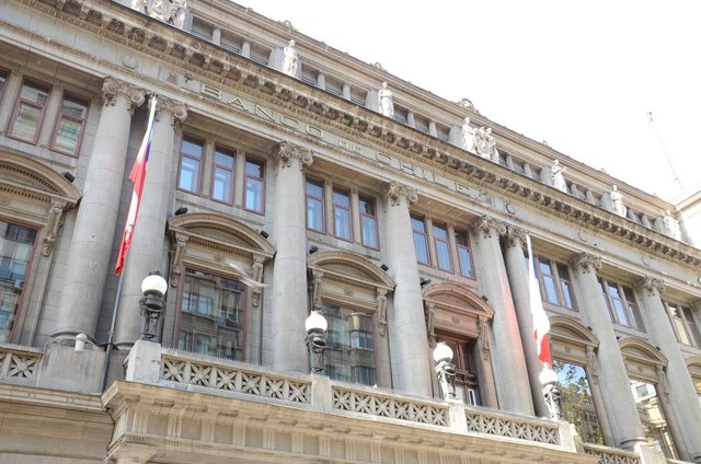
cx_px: 350
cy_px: 232
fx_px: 700
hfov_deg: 53.2
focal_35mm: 36
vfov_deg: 36.7
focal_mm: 24
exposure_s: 1/60
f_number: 5.6
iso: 200
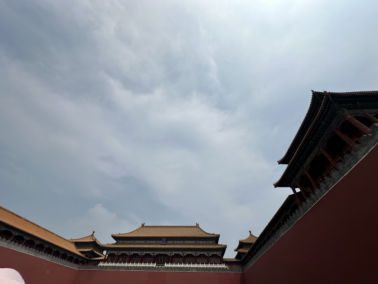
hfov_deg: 102.1
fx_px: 153
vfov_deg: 85.7
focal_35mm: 14
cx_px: 189
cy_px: 142
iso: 50
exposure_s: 1/7813
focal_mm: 2.22
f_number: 2.2
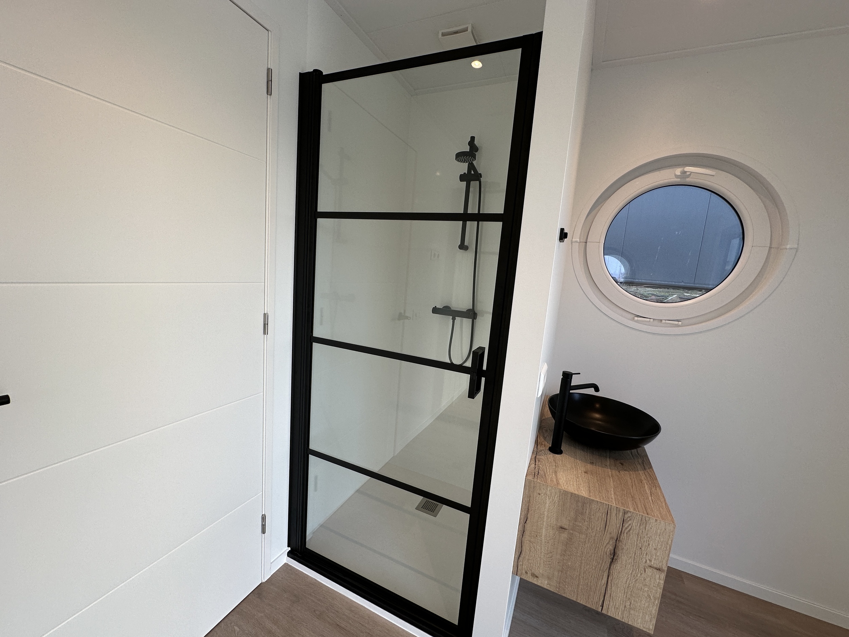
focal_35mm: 14
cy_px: 318
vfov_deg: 85.7
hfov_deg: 102.1
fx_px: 343
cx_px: 424
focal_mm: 2.22
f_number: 2.2
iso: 64
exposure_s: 1/100
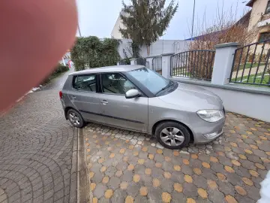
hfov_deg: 106.2
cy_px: 102
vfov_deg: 89.9
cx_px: 135
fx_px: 101
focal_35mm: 13
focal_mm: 1.74
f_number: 2.2
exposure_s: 1/100
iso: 50
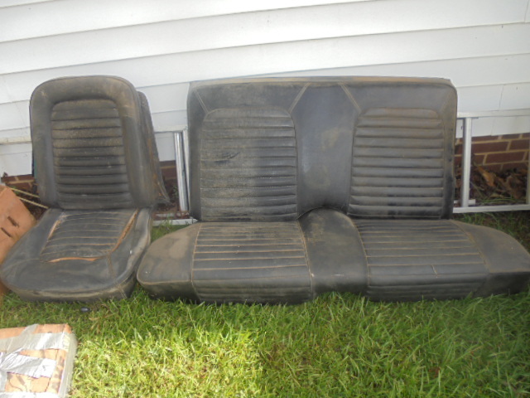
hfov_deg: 67.3
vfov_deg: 53.1
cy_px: 199
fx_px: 398
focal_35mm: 26
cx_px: 265
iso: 100
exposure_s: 1/200
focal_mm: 4.6
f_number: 3.5
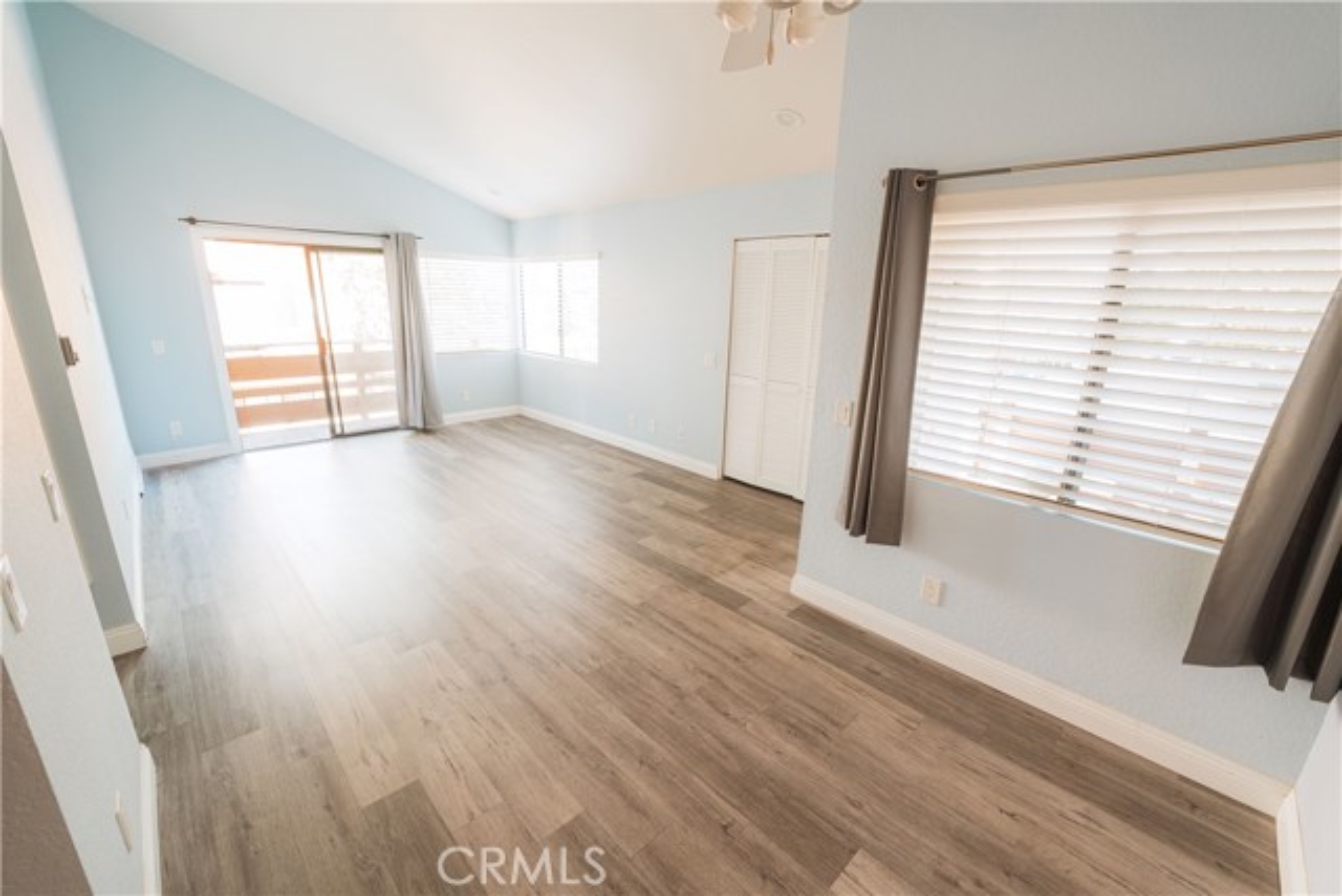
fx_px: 522
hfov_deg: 104.2
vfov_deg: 81.2
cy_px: 448
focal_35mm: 14
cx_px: 671
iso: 125
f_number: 4.5
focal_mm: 14
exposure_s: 1/8
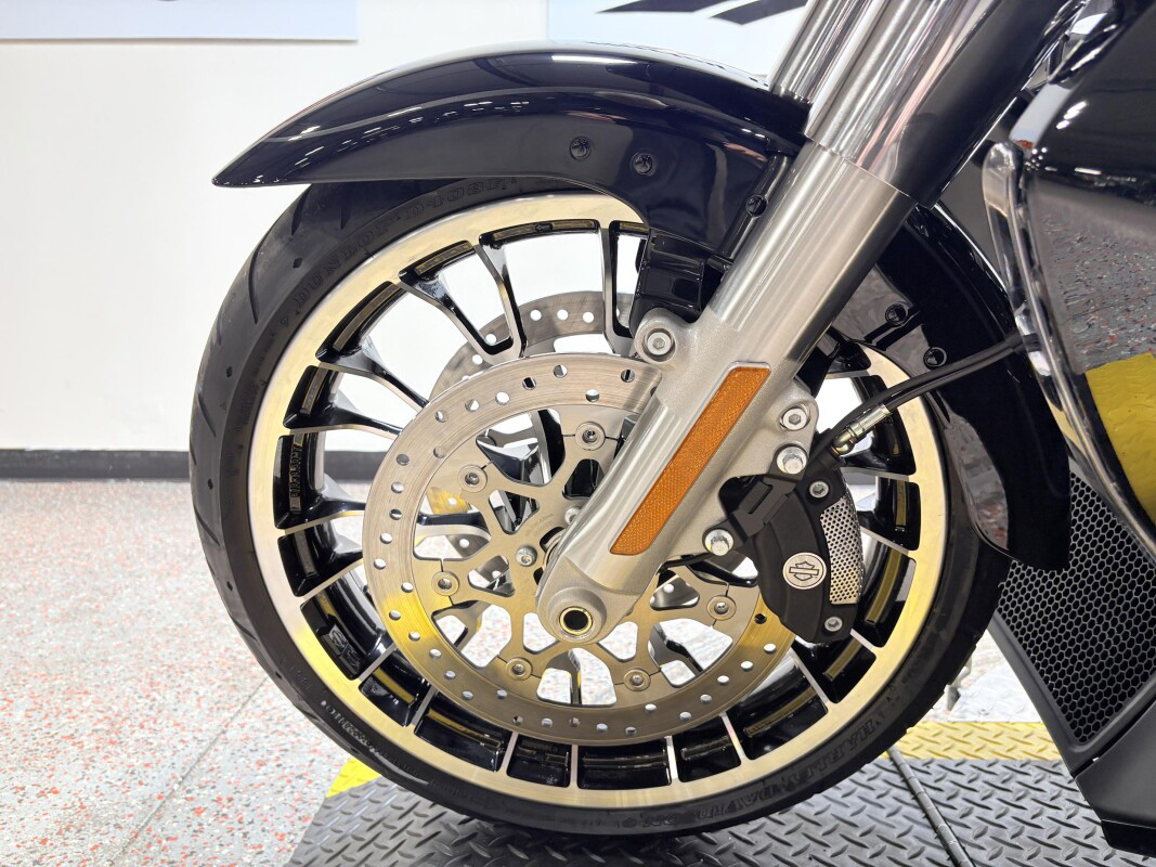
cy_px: 434
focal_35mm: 26
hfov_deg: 67.3
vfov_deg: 53.1
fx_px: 868
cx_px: 578
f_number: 1.6
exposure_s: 1/60
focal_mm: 5.96
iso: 64
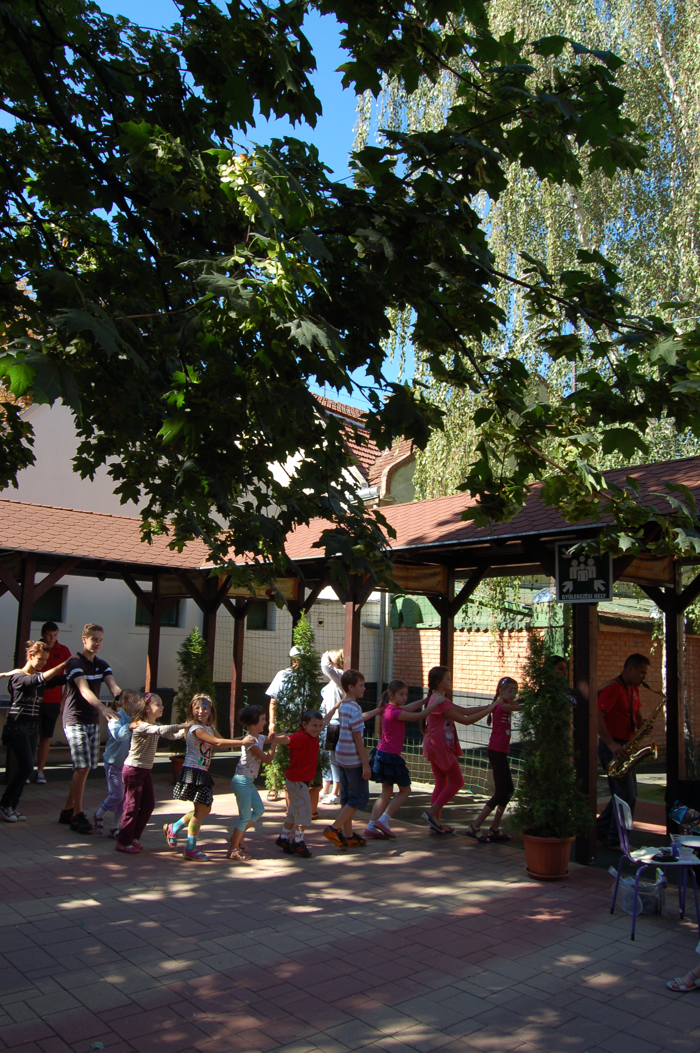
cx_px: 350
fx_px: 789
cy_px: 526
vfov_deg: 67.4
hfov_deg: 47.8
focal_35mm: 27
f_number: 7.1
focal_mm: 18
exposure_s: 1/200
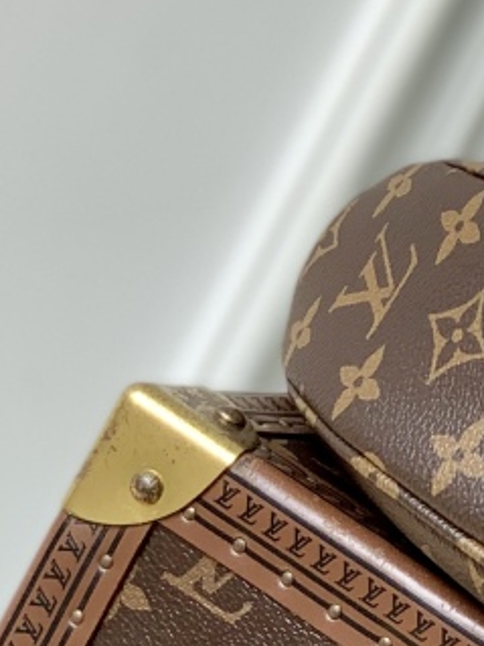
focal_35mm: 235
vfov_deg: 8.4
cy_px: 53
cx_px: 915
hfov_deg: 6.2
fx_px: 4384
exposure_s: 1/182
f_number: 2.4
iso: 16
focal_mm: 6
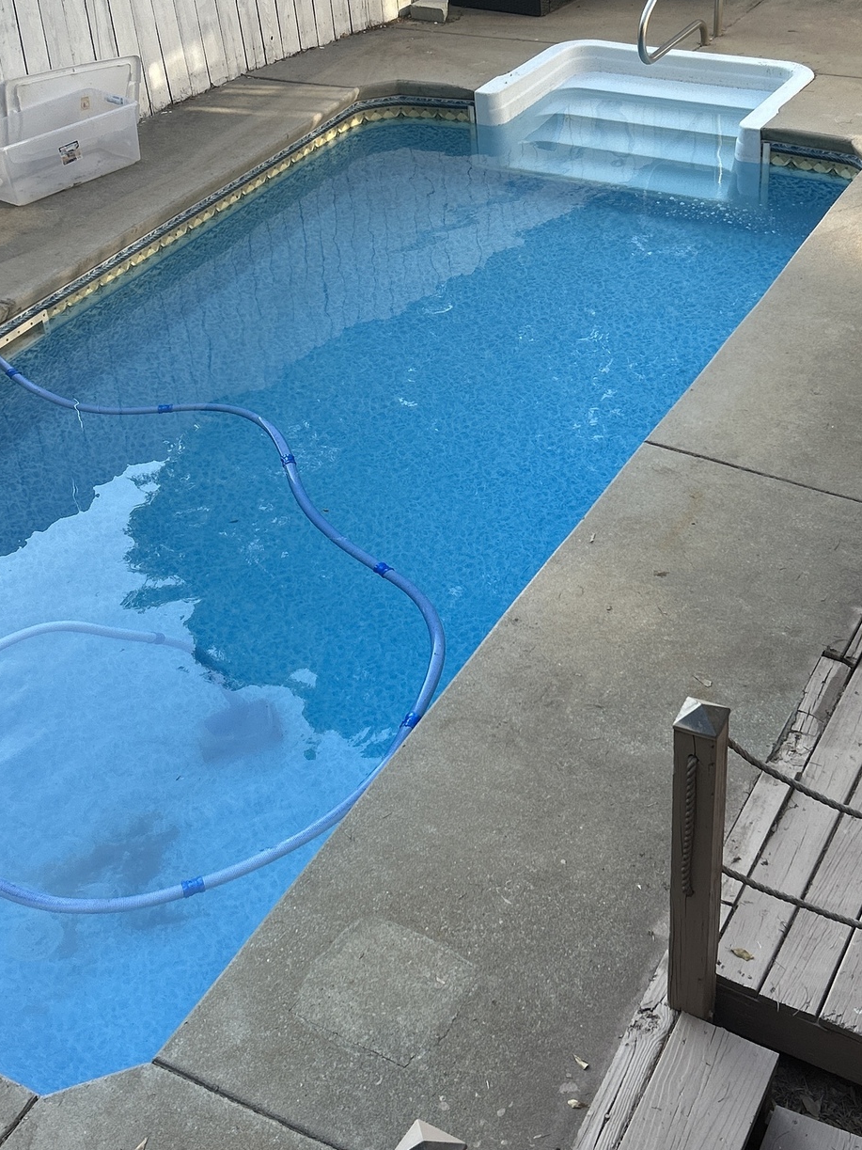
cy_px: 402
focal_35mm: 49
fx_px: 1627
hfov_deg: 29.6
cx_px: 505
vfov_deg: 38.6
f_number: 1.5
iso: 50
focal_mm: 5.7
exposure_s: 1/1009
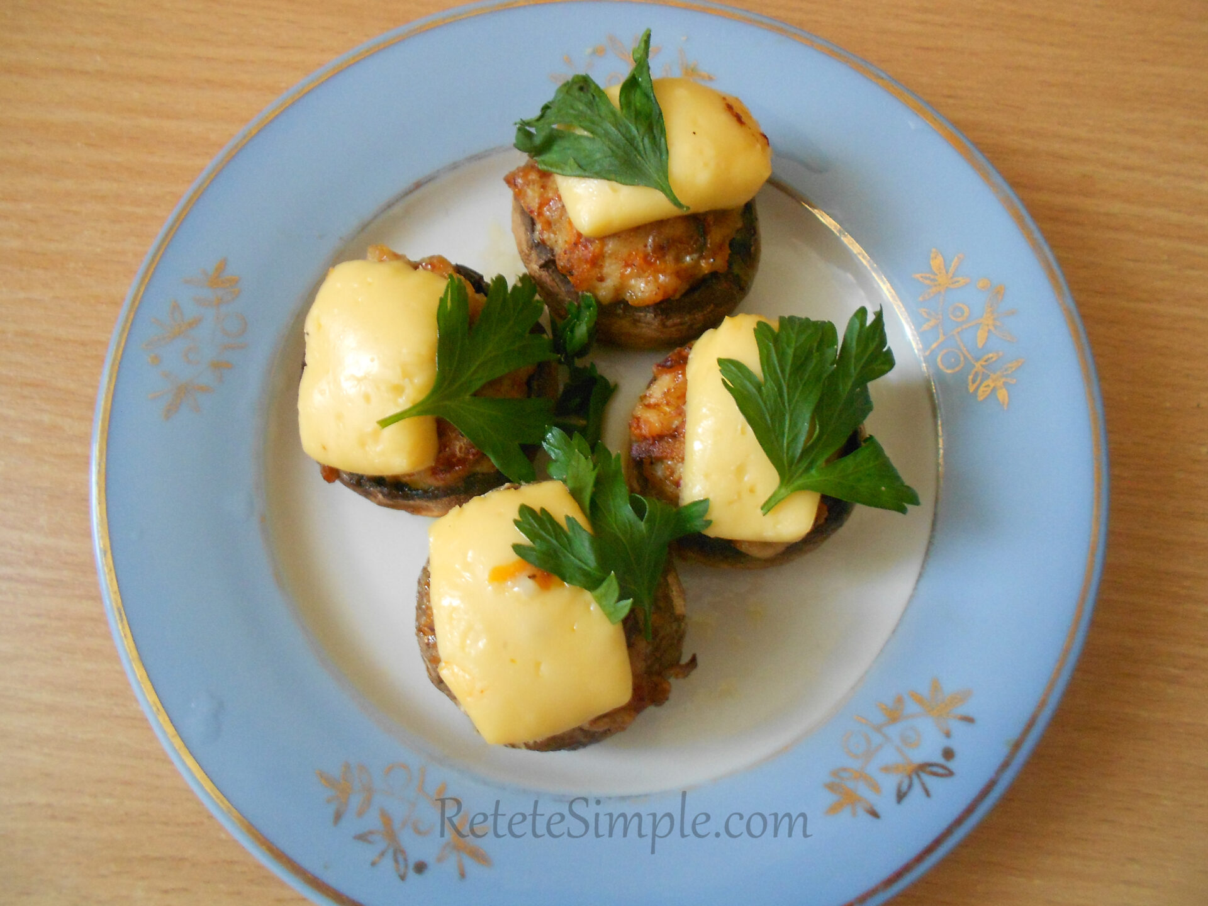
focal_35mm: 26
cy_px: 453
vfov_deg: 53.1
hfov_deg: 67.3
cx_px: 604
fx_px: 907
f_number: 3.2
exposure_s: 1/25
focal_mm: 4.6
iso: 400
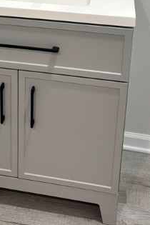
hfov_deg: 20.4
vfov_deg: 28.3
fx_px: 412
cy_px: -9
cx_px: 34
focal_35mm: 66
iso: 125
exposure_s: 1/120
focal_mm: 5.96
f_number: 1.6
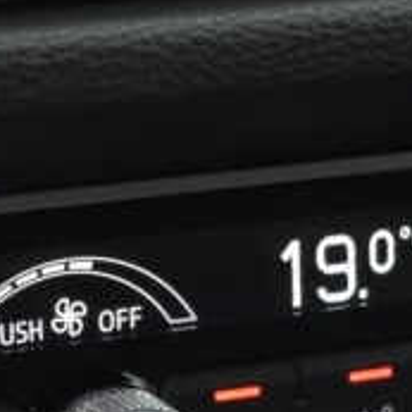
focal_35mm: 211
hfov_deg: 8.2
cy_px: 460
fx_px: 2841
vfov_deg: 8.2
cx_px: -31
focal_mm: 28
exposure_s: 1/60
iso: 1600
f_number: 4.2
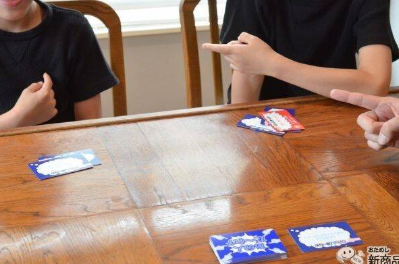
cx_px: 213
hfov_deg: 30.6
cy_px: 136
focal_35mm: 66
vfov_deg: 20.5
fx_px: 730
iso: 2500
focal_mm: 40
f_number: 5.6
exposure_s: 1/80
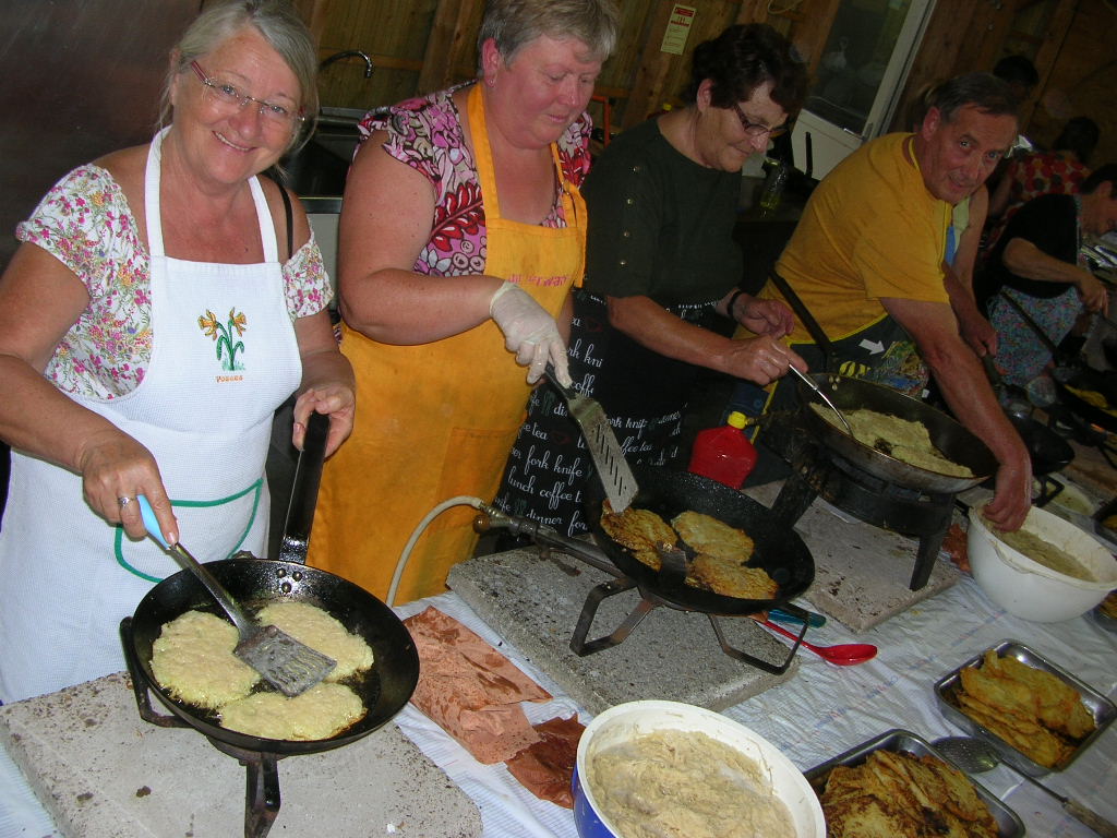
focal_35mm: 35
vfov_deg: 40.7
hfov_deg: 52.6
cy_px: 419
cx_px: 558
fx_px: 1129
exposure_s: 1/60.1
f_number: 2.8
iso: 51
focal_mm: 5.8
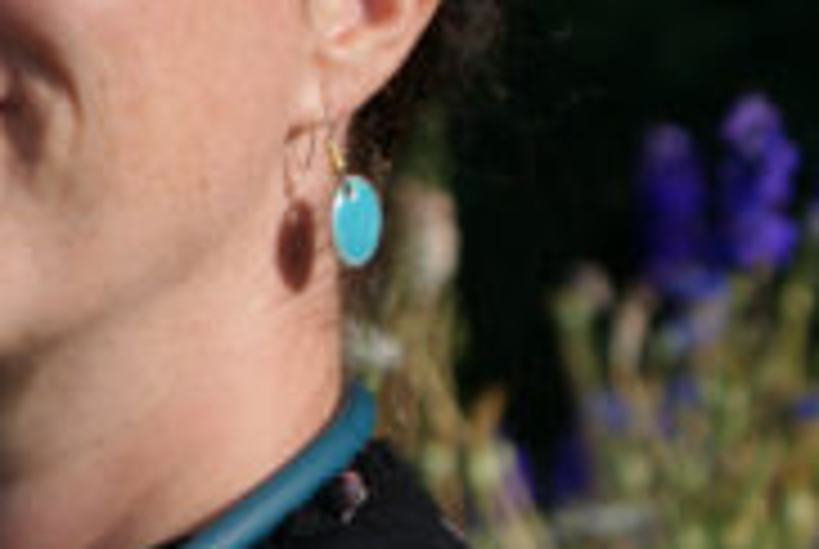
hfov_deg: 4.6
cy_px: 72
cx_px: -292
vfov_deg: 3.1
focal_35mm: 442
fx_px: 10072
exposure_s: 1/400
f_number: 7.1
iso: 100
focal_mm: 70
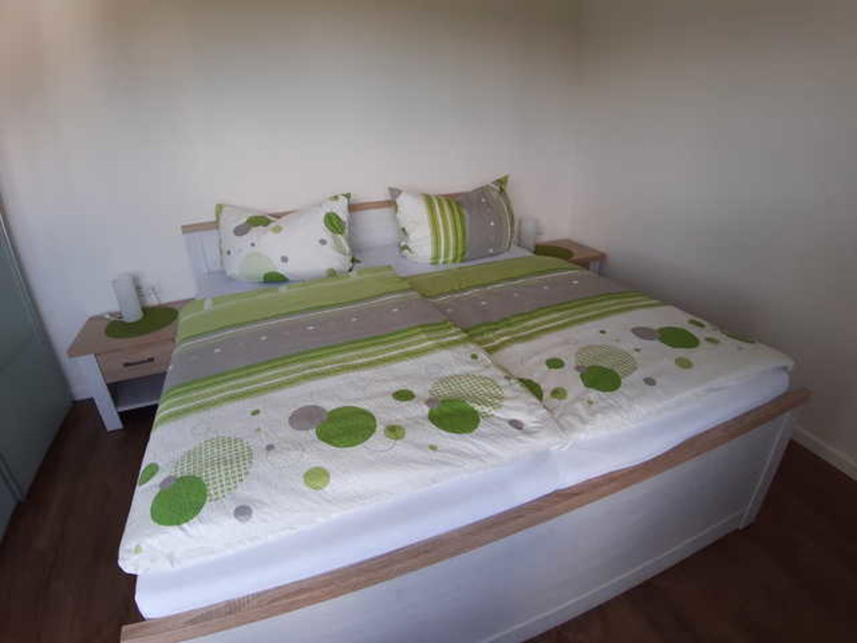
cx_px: 428
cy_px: 322
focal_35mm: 18
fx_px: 446
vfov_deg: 71.6
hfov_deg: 87.8
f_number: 2.4
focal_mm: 1.87
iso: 50
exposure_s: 1/50
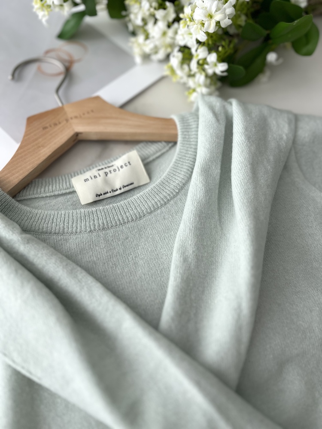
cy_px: 214
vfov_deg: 67.3
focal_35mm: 26
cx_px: 161
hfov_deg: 53.1
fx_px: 322
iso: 40
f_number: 1.6
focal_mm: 5.1
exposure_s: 1/251
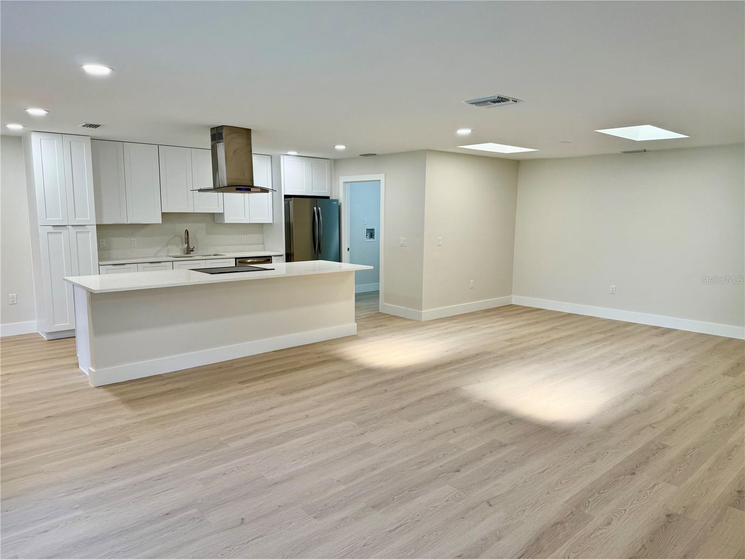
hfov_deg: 71.6
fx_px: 517
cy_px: 280
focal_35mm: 24
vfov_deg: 56.8
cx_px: 372
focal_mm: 6.76
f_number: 1.78
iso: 80
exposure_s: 1/121
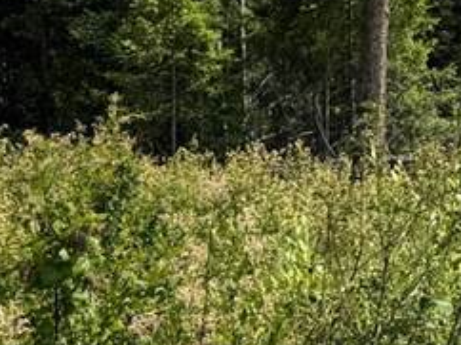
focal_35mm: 127
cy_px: -242
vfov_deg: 11.0
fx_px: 1690
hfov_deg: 13.9
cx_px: 815
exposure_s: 1/8130
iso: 80
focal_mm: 6.76
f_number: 1.78
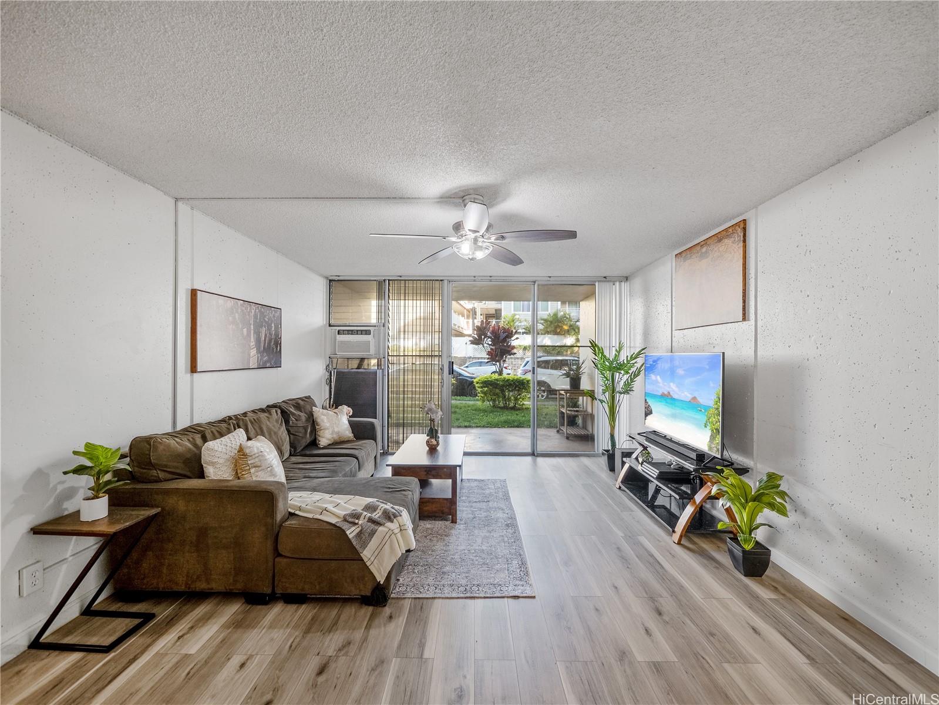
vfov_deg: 85.7
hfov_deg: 102.1
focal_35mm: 14
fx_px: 380
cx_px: 470
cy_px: 352
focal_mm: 7
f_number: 4
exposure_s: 1/800
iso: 400
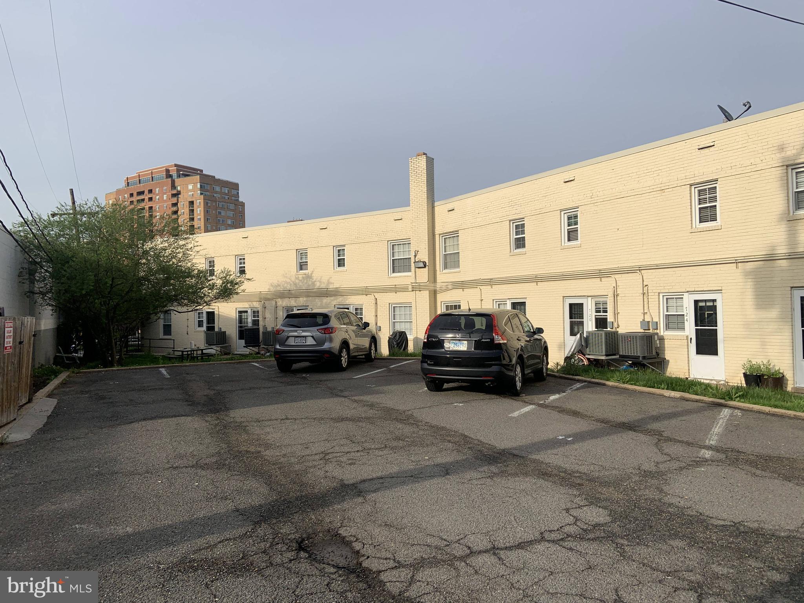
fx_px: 604
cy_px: 302
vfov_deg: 53.1
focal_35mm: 26
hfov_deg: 67.3
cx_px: 402
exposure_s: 1/2545
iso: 25
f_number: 1.8
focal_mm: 4.2
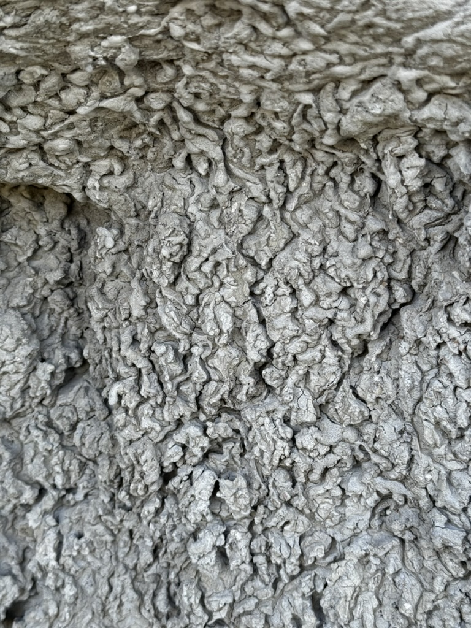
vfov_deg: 39.7
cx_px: 236
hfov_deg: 30.3
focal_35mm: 48
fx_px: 871
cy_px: 314
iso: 50
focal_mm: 6.76
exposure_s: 1/152
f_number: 1.78
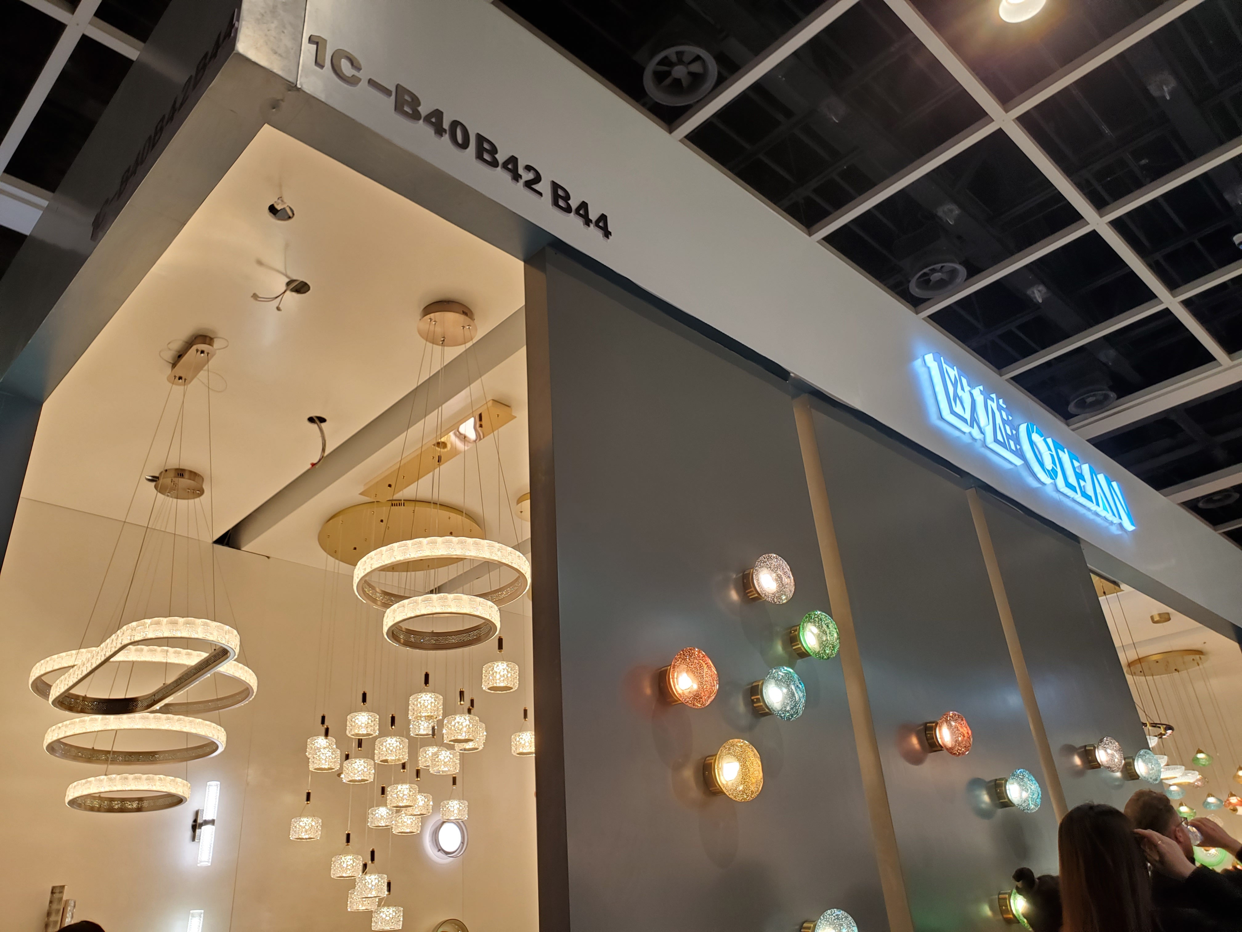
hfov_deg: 67.3
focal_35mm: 26
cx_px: 621
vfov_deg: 53.1
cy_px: 466
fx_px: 933
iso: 64
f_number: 2.4
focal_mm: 4.3
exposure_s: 1/74
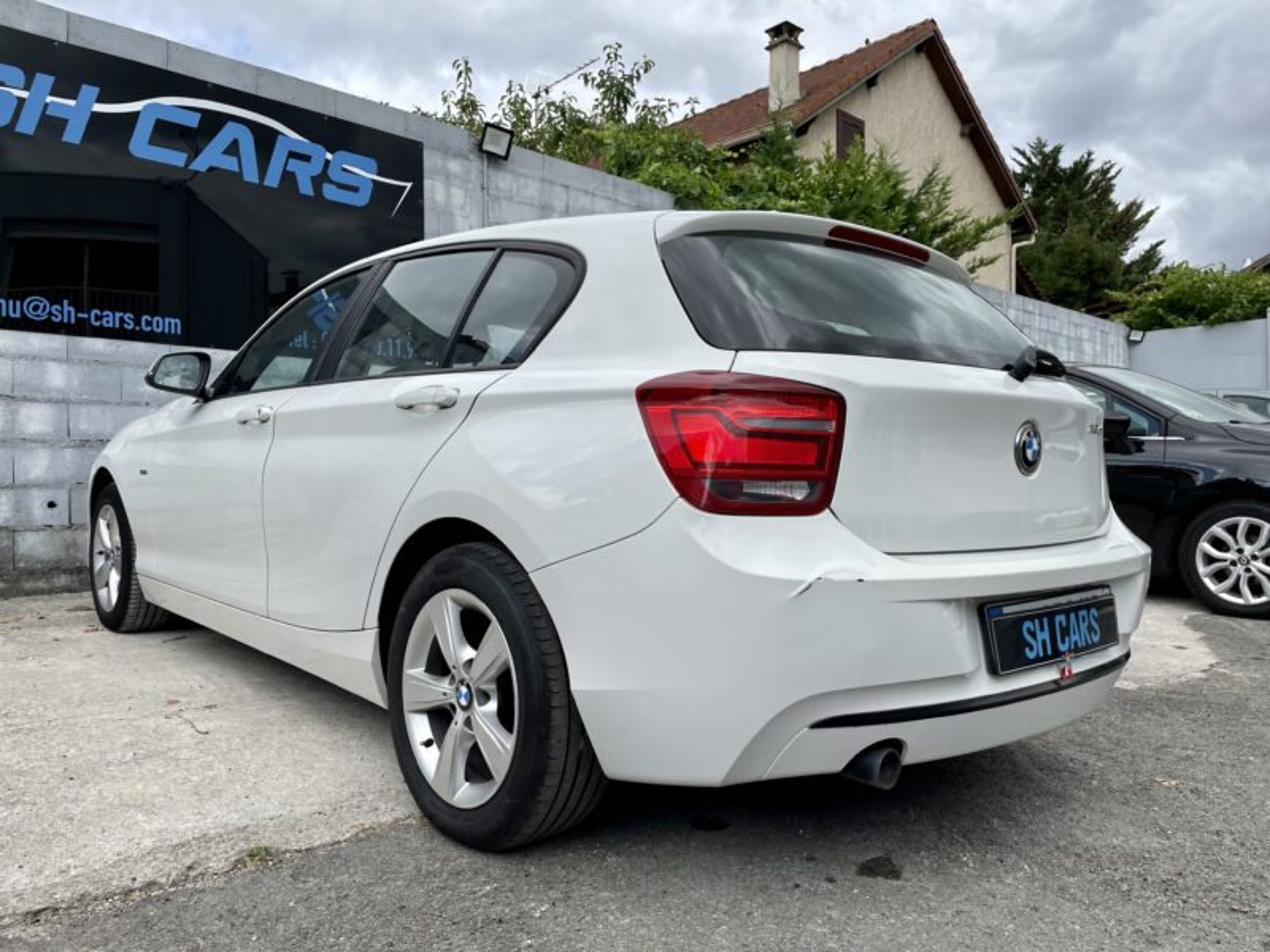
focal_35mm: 26
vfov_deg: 53.1
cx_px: 635
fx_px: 954
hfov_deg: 67.3
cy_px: 476
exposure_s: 1/3125
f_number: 1.6
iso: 32
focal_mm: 4.2
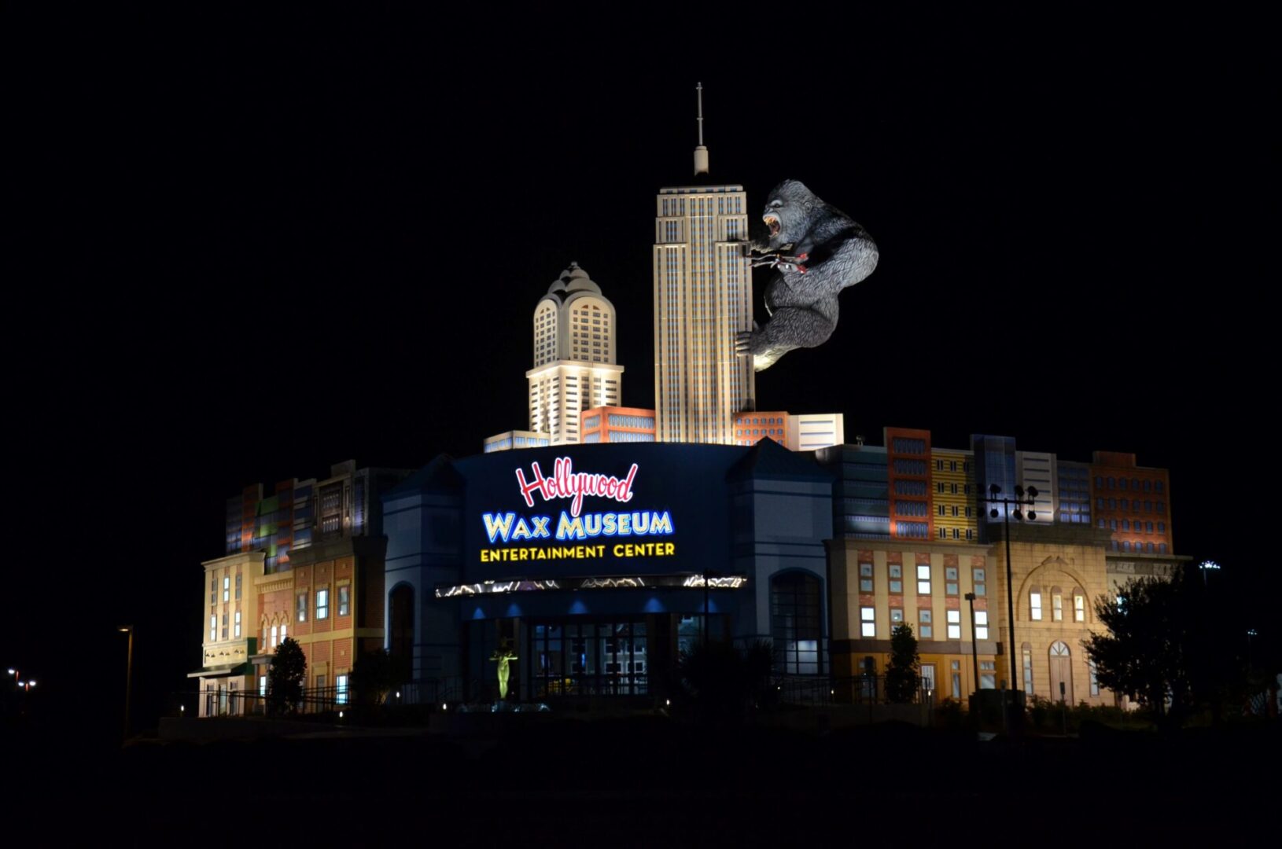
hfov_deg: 35.1
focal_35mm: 57
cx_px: 641
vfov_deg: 23.7
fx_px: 2026
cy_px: 424
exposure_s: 1/160
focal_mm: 38
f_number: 4.5
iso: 1250
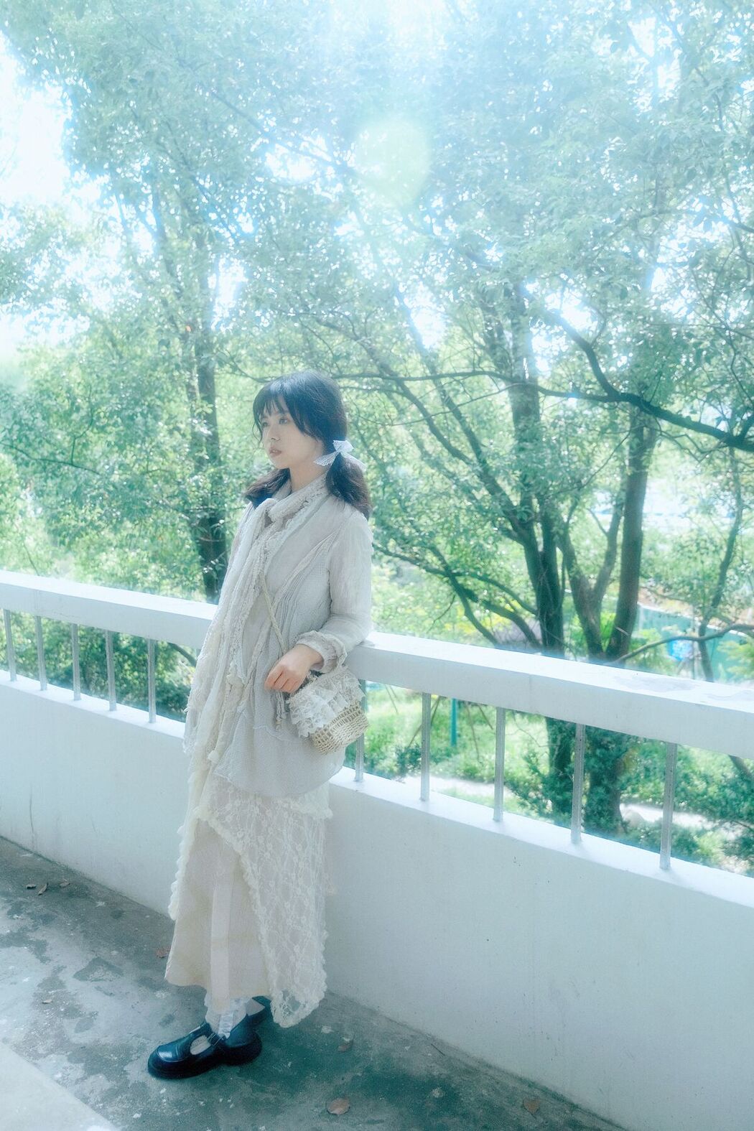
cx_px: 377
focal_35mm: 30
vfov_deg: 61.9
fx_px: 942
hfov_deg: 43.6
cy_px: 566
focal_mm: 20
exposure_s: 1/1000
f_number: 2.8
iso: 640
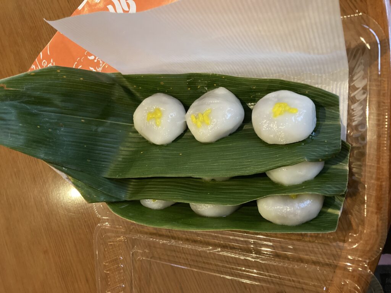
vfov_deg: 49.7
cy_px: 146
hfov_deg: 63.4
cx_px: 196
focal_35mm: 28
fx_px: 316
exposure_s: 1/30
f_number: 1.8
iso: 640
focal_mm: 3.99
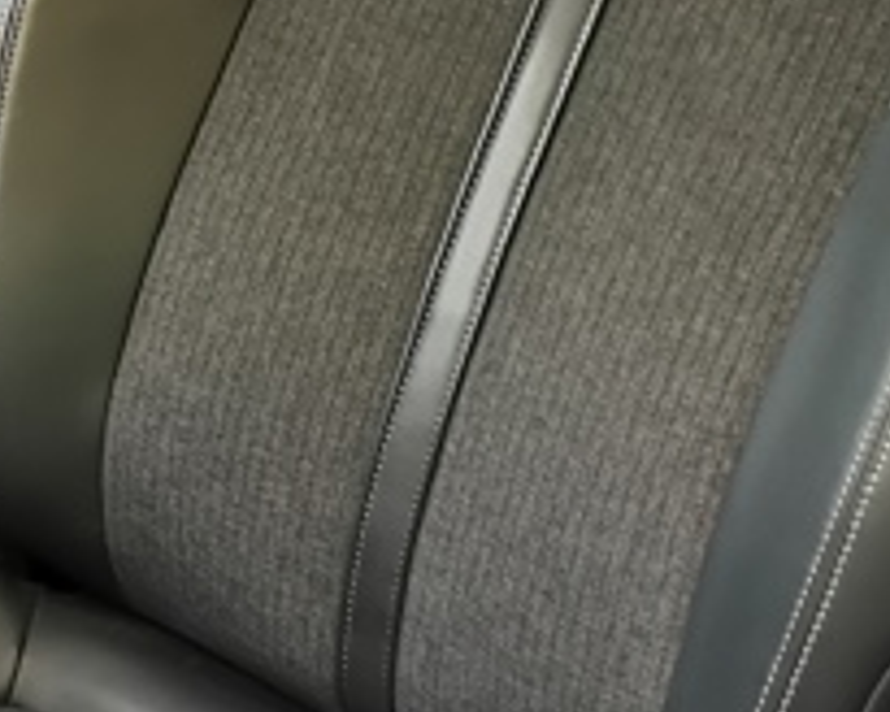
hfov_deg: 17.7
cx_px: -204
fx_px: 2713
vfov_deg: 14.9
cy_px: 148
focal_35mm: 103
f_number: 1.8
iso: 320
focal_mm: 5.58
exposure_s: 1/100
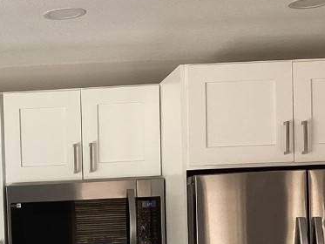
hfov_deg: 21.6
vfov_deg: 16.6
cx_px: -51
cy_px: 294
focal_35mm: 85
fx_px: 798
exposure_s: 1/60
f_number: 2.4
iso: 80
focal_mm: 3.3
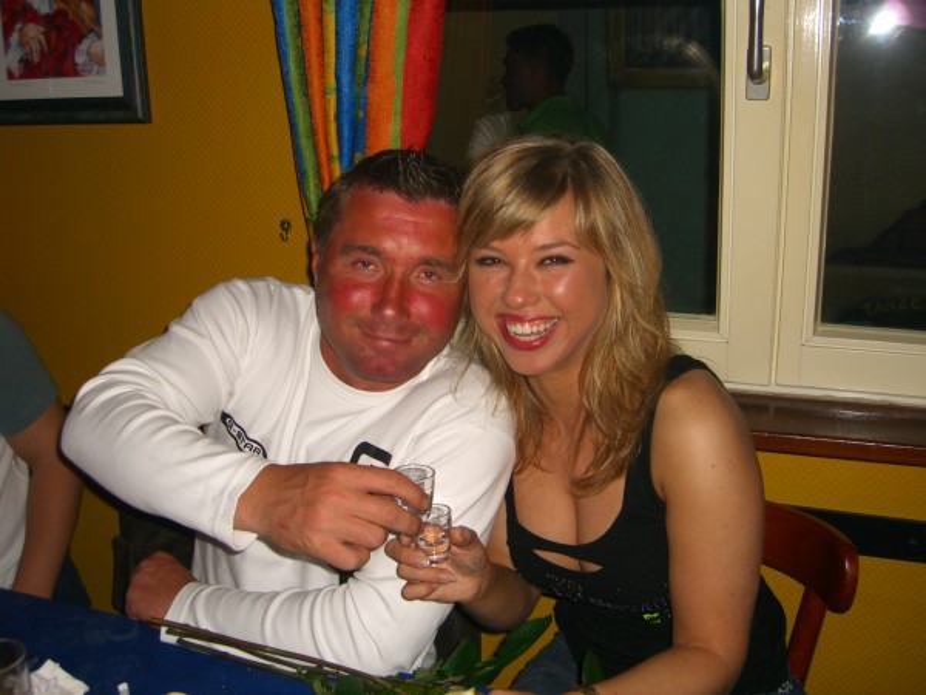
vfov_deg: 37.7
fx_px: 1017
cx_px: 463
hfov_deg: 49.0
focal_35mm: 38
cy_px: 348
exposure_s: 1/60
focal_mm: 7.9
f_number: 2.8
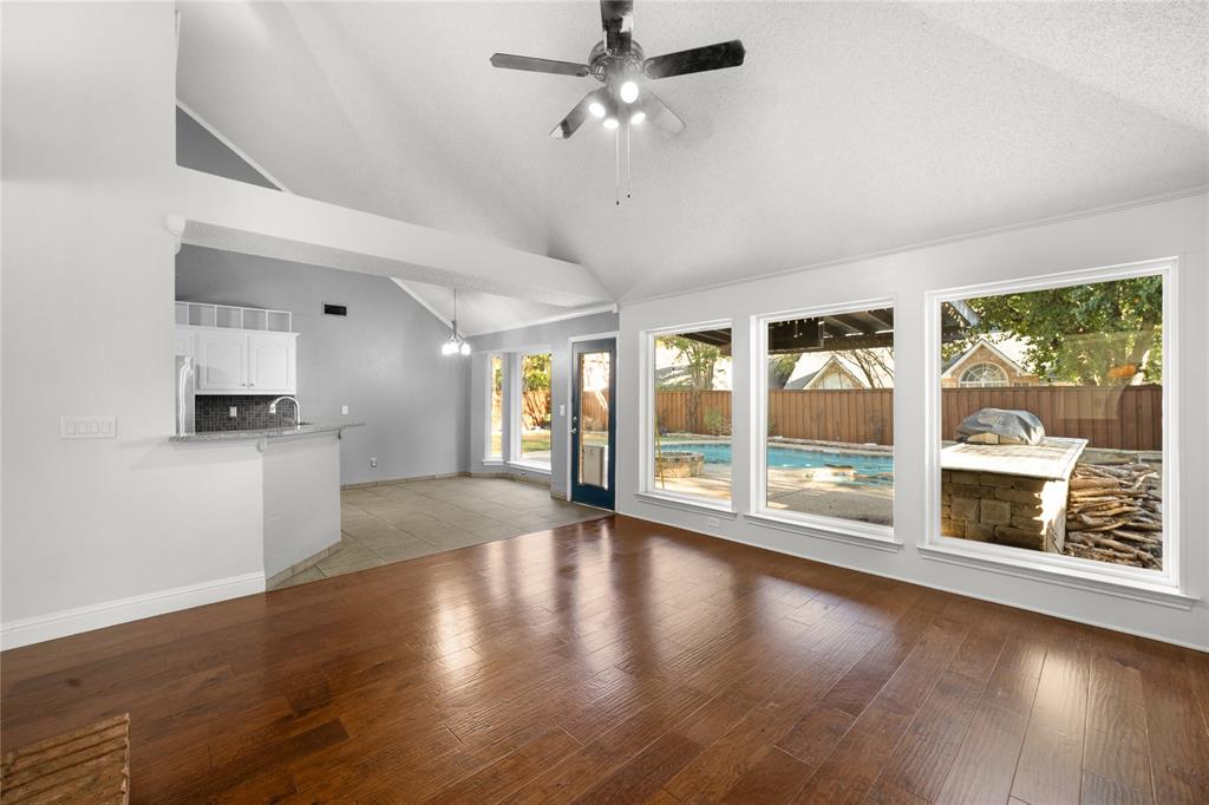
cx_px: 604
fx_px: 470
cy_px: 402
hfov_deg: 104.3
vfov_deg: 81.2
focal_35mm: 14
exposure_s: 1
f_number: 11
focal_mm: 14
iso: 100
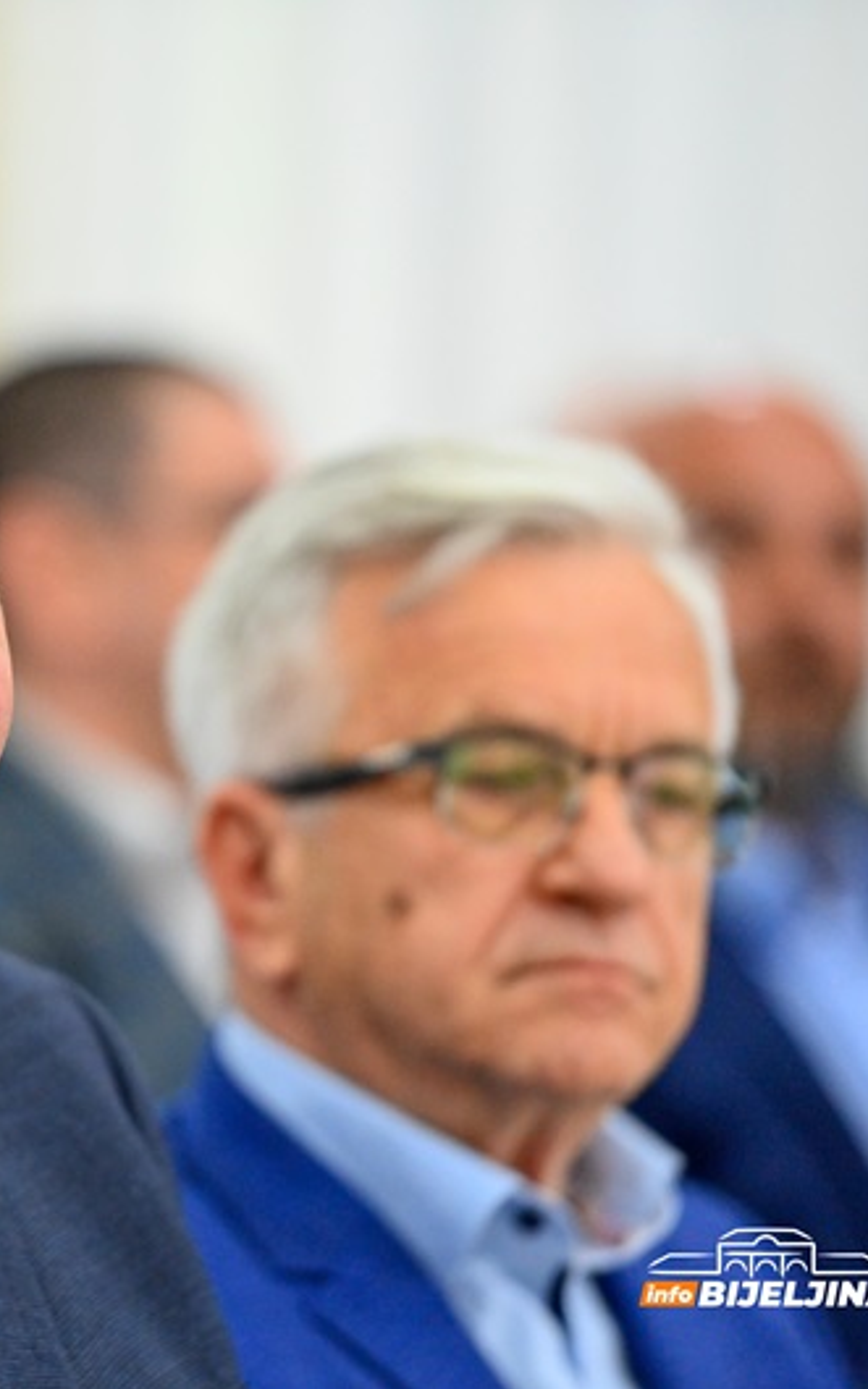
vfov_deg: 7.0
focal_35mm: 300
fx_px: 11361
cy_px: 696
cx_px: -50
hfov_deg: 4.4
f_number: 2.8
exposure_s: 1/320
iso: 3200
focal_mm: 195
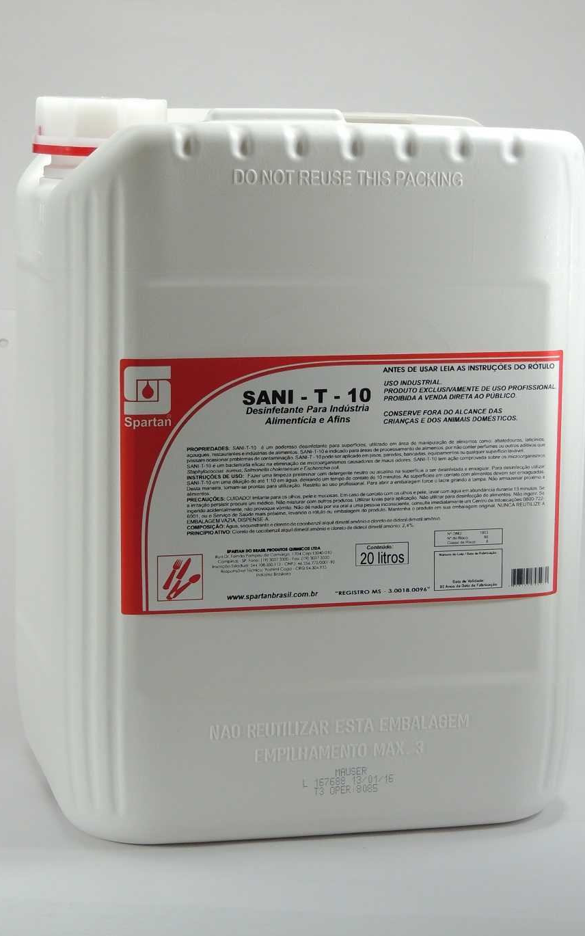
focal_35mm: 91
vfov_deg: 22.8
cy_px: 472
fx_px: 2321
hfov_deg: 14.4
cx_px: 307
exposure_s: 1/100
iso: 280
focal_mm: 15.1
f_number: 4
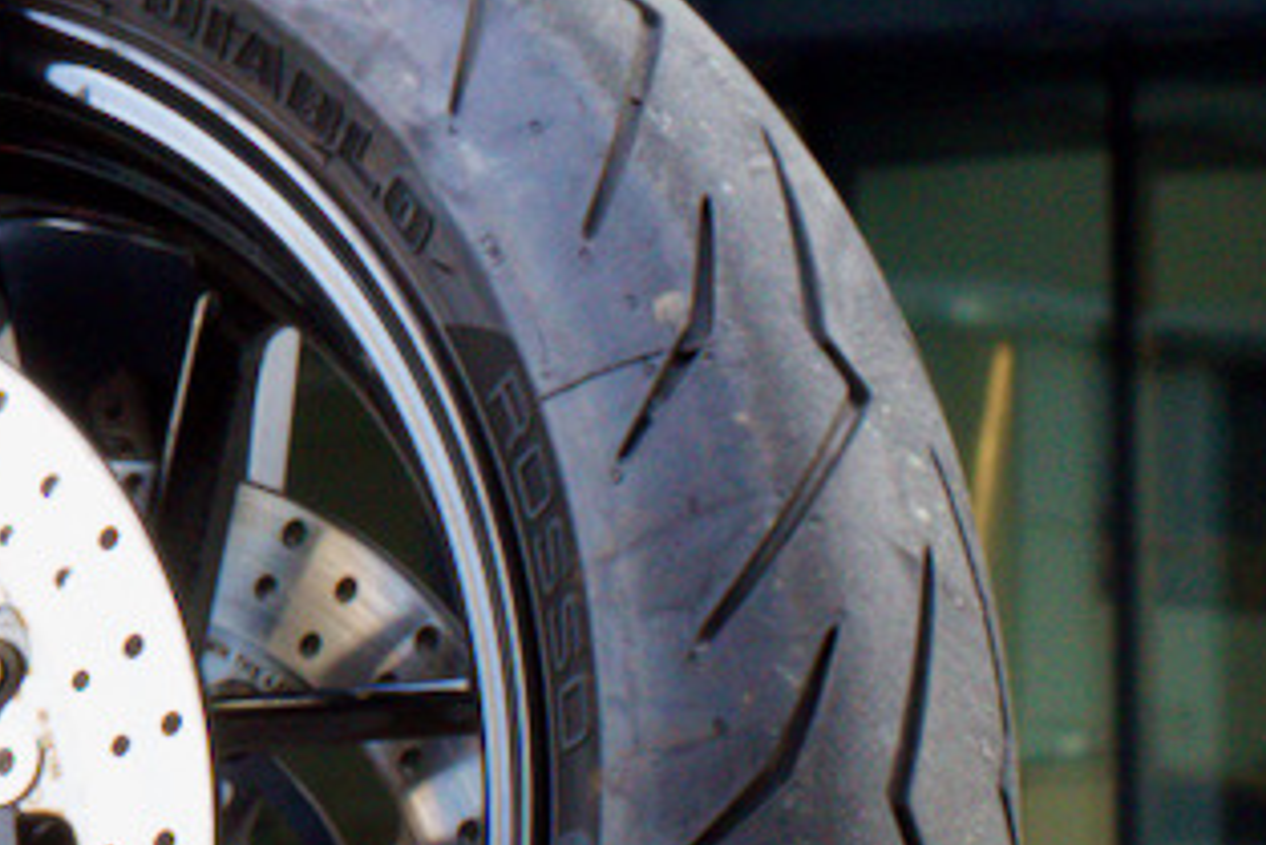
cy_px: -683
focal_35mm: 575
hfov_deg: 3.5
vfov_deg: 2.4
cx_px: -2394
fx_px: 20229
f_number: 10
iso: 160
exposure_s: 1/4
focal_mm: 50
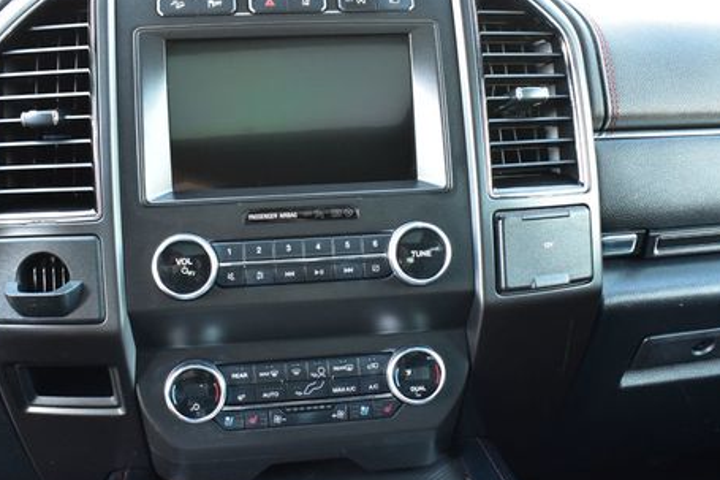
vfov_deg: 35.0
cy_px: 252
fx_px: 760
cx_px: 337
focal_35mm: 38
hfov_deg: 50.7
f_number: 6.3
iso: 1400
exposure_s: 1/15
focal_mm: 18
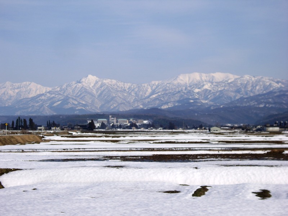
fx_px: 765
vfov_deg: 16.1
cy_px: 108
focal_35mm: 92
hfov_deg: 21.3
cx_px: 144
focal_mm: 19.4
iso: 64
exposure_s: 1/400
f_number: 4.8
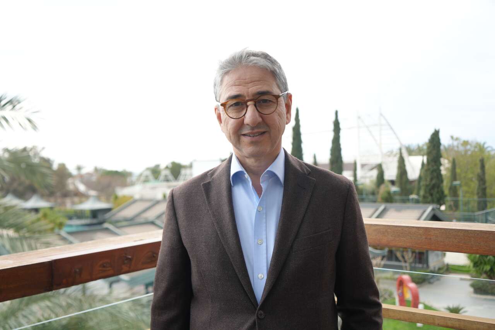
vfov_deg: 34.2
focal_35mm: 39
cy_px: 165
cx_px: 248
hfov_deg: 49.6
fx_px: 536
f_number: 4
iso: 100
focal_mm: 39
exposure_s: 1/160
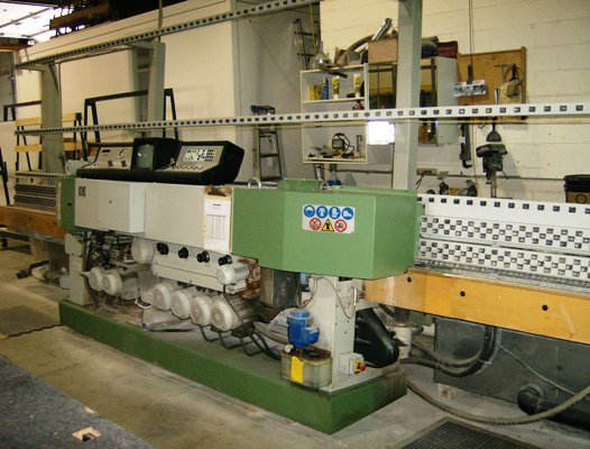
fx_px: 617
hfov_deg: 51.1
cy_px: 224
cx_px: 295
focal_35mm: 36
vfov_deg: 40.0
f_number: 2.8
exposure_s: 1/60
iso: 200
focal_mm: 6
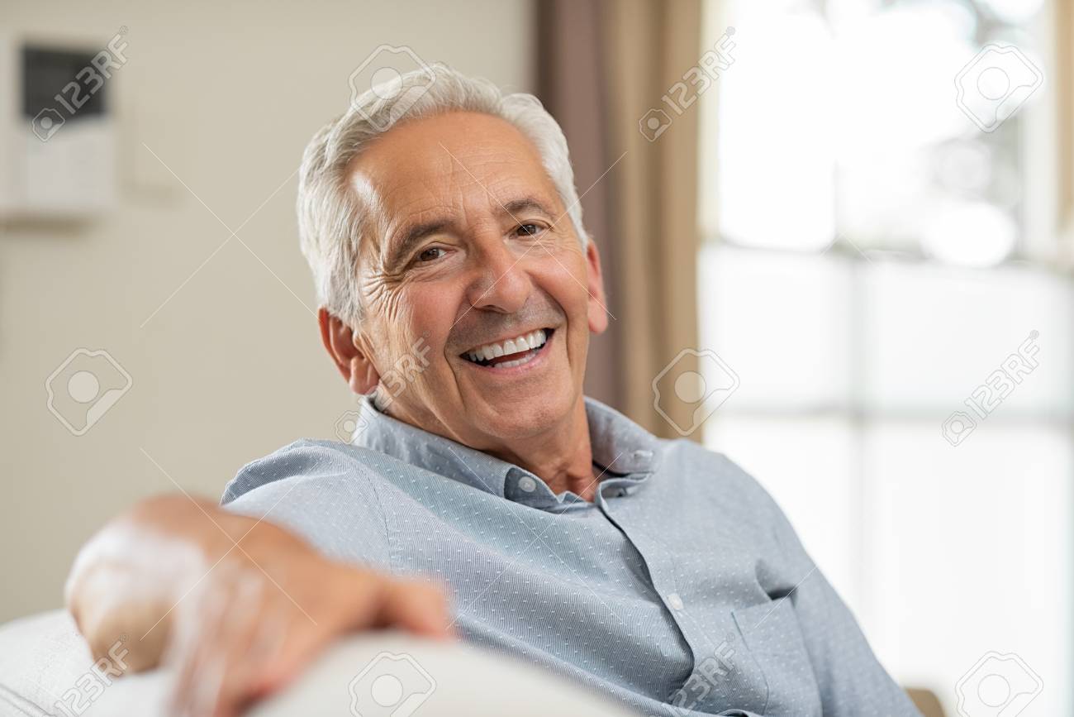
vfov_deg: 13.0
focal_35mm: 105
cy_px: 358
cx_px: 537
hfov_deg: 19.5
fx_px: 3133
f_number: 2.5
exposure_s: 1/160
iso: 400
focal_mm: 105
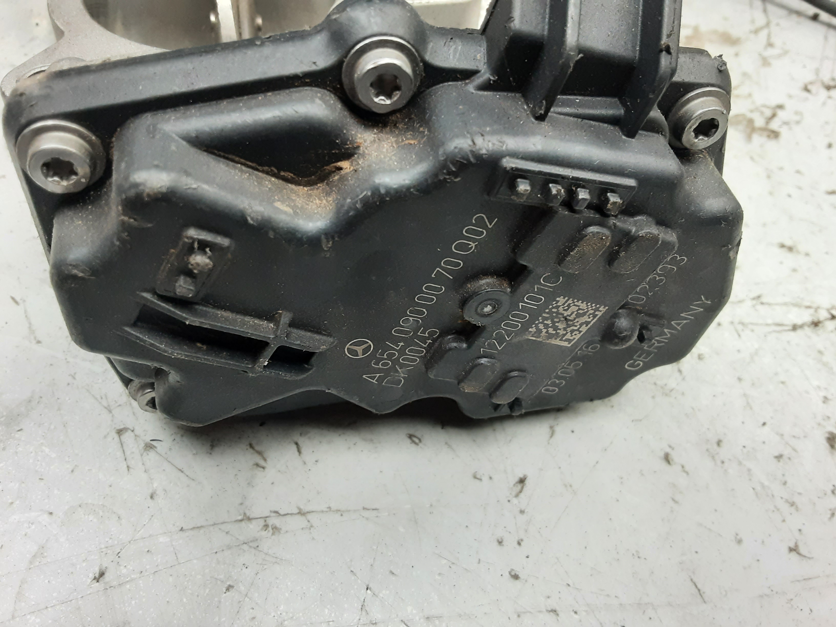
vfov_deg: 51.4
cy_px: 314
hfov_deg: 65.3
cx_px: 418
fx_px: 652
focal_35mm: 27
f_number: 1.9
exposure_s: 1/50
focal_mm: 2.91
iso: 160
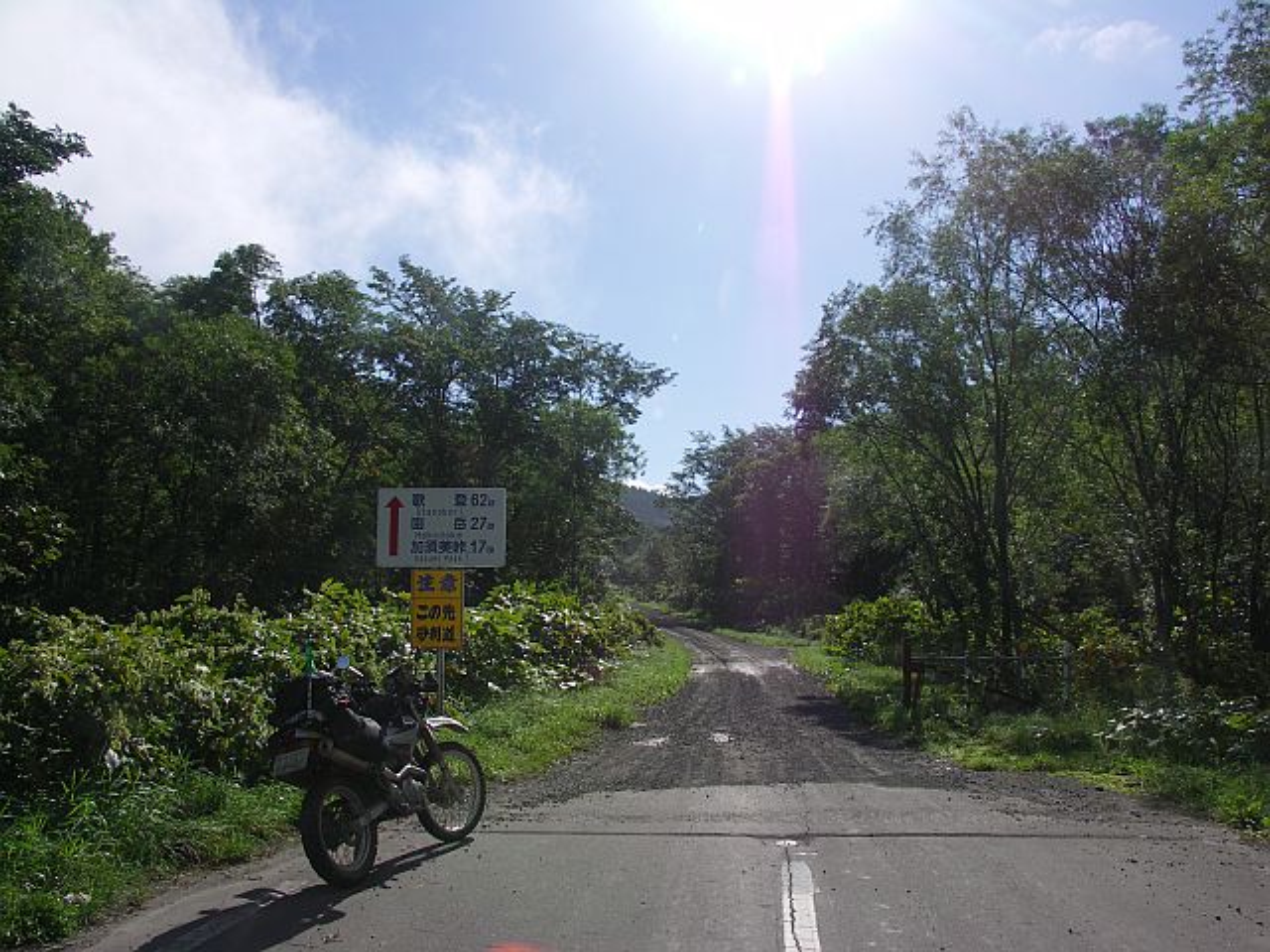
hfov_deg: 63.4
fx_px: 1027
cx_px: 635
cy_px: 476
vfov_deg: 49.7
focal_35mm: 28
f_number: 6.3
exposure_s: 1/320
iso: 50
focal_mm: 7.2
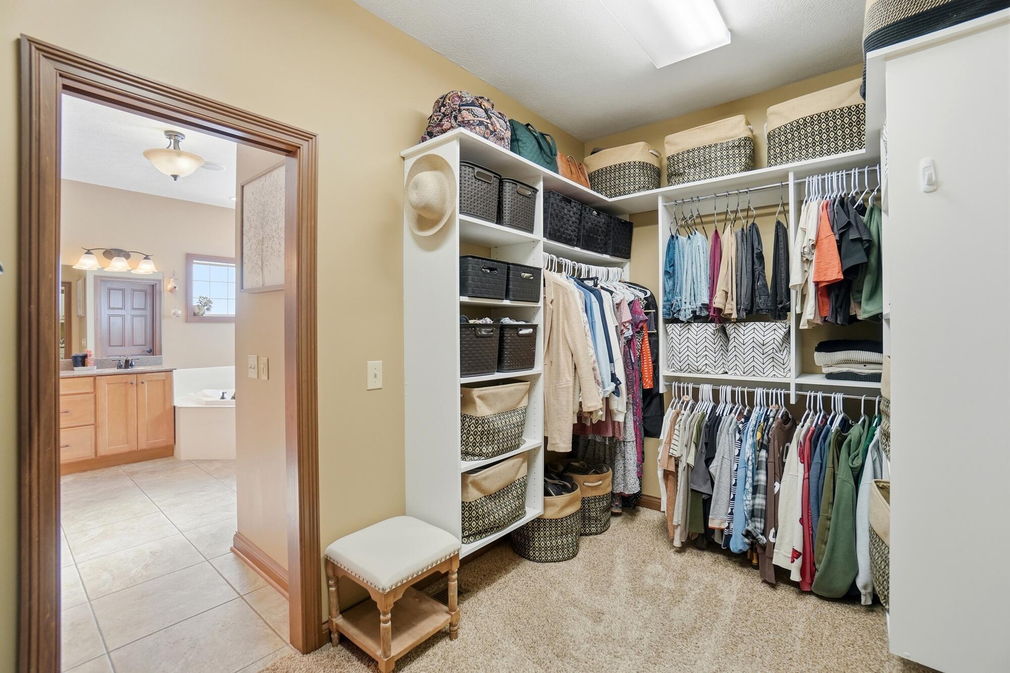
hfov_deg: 100.4
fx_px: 421
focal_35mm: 15
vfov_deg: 77.3
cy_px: 336
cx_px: 505
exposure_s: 1/400
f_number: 4
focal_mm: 10
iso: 100
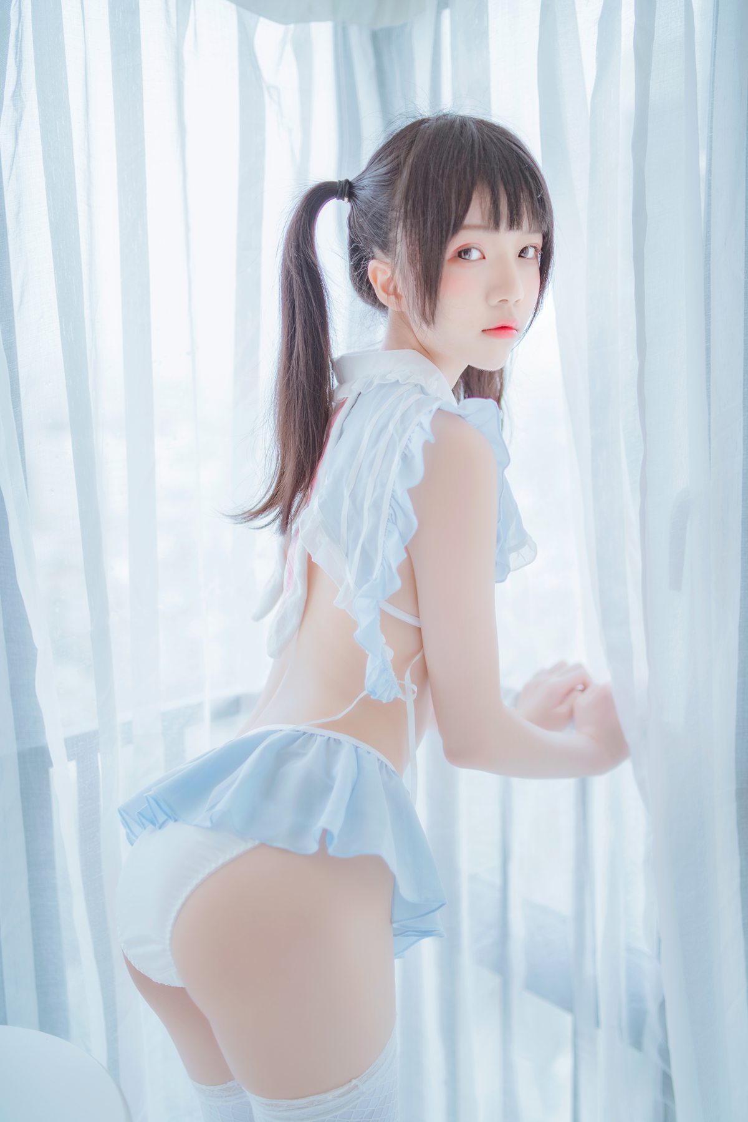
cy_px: 561
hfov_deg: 37.9
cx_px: 374
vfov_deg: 54.4
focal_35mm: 35
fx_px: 1090
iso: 100
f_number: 1.4
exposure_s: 1/160
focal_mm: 35
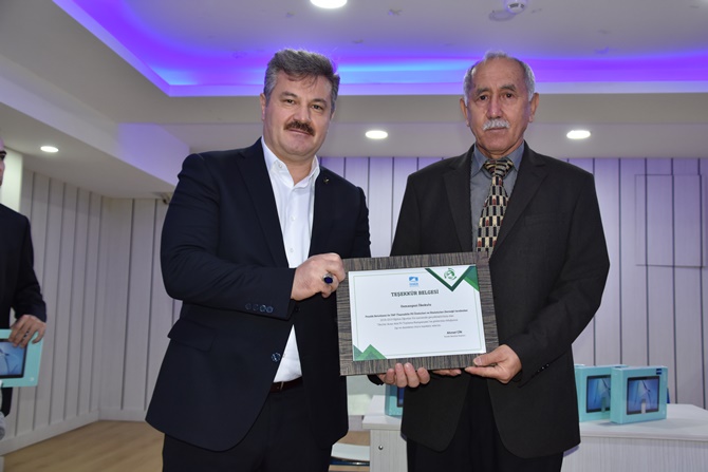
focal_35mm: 33
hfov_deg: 57.2
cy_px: 236
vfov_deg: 40.0
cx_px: 354
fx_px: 649
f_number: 3.5
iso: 560
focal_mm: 22
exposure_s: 1/60
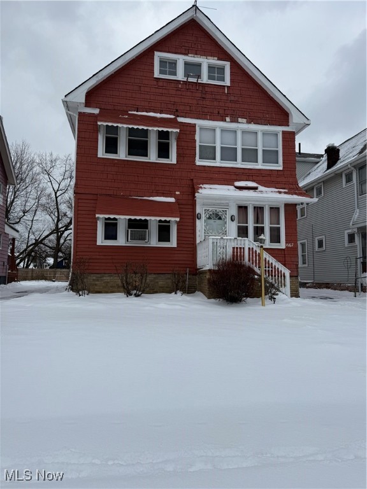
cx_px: 184
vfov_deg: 71.6
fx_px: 339
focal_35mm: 24
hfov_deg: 56.8
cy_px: 244
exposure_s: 1/4167
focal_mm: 6.76
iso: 80
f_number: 1.78
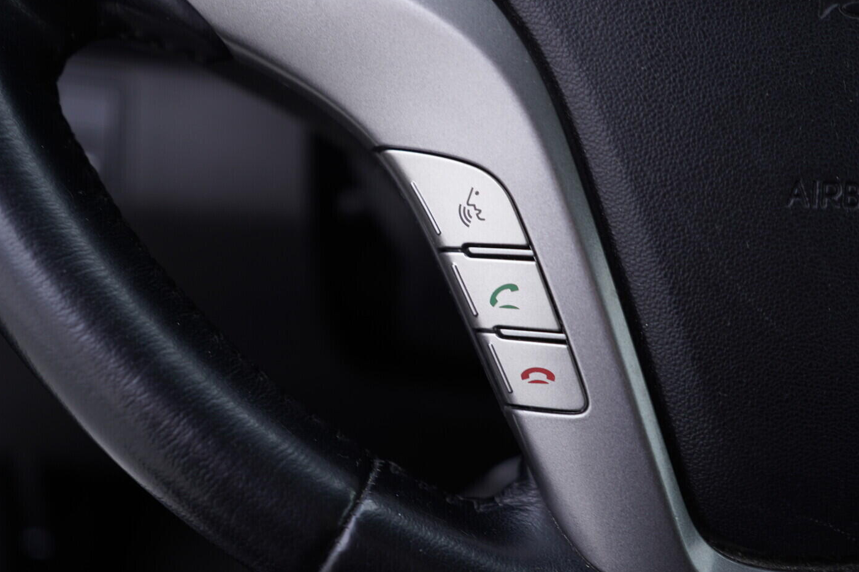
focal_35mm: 37
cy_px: 286
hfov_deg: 51.9
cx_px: 418
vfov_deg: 35.9
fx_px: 883
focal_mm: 24
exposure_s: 1/40
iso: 125
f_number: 2.8
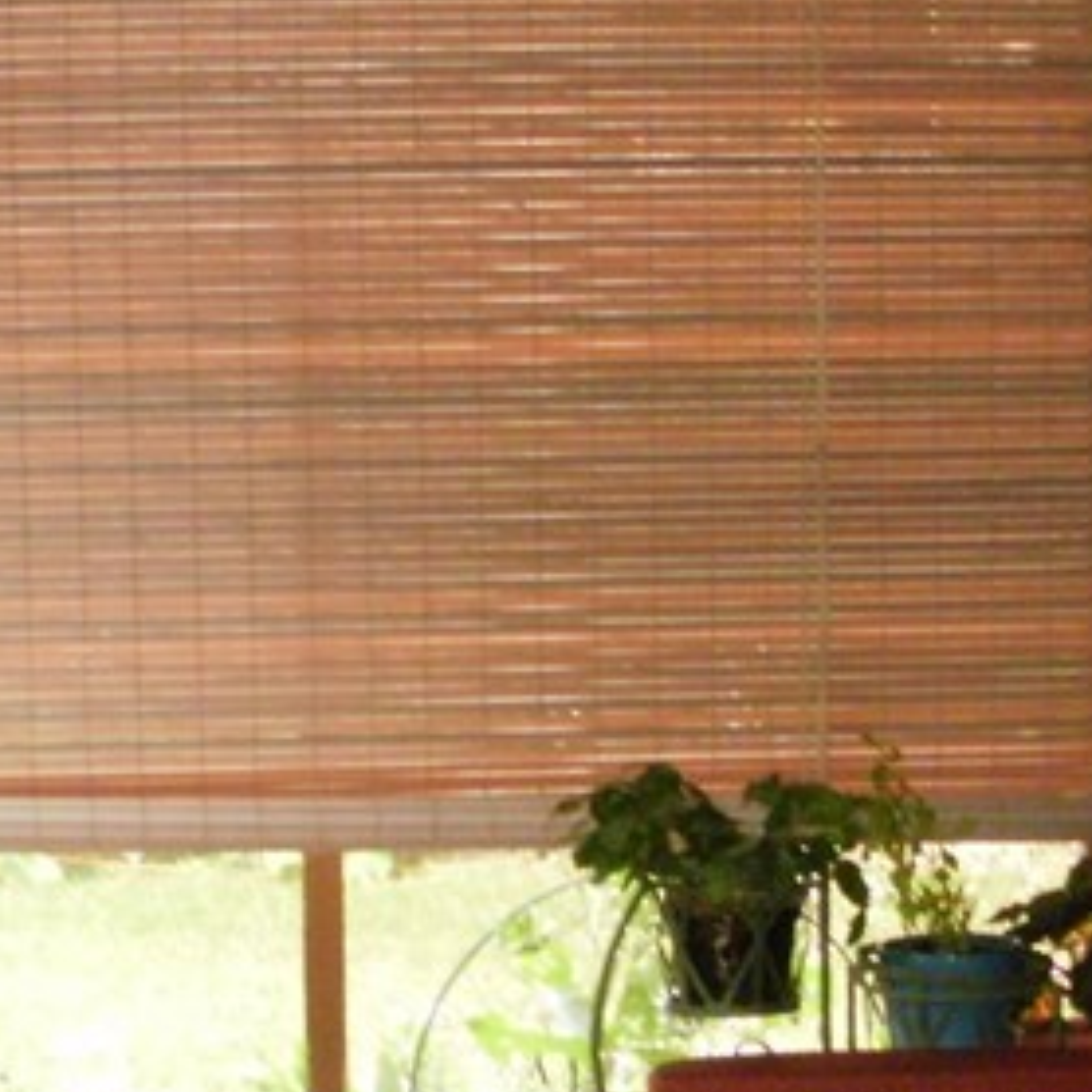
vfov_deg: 14.9
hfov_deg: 14.8
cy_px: 648
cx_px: 271
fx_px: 4176
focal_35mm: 117
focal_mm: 6.3
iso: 400
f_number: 3.5
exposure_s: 1/30
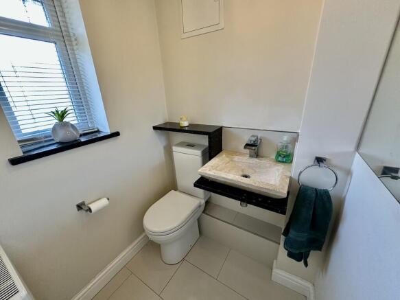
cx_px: 200
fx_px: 162
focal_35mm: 14
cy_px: 150
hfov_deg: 102.1
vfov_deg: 85.7
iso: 200
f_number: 2.2
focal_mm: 2.22
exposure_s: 1/100
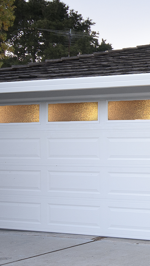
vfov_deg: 30.1
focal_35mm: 70
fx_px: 495
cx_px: 320
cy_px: 134
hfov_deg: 13.9
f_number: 8
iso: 100
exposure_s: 1.5
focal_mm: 11.5
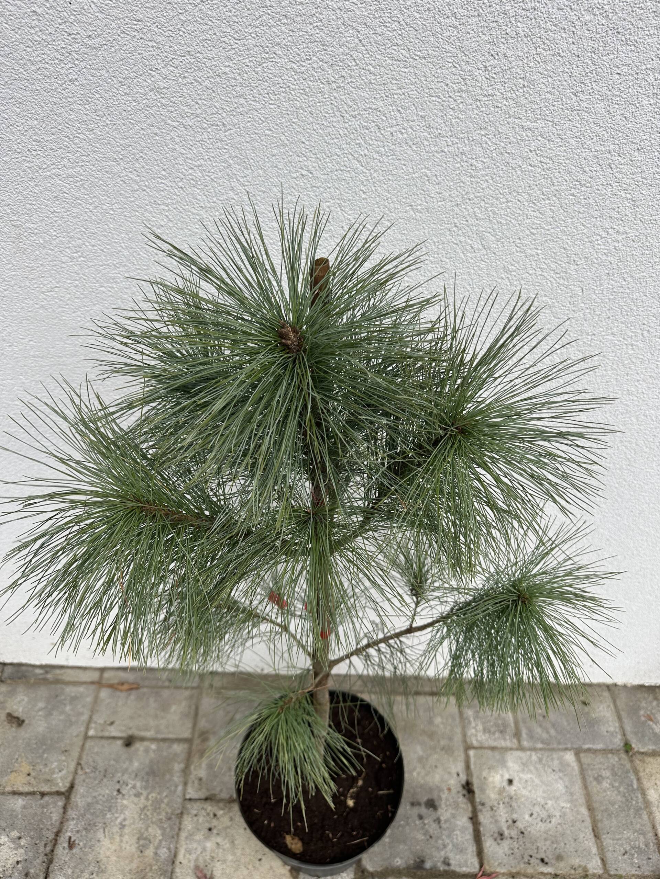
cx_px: 330
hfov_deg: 56.8
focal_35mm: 24
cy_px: 440
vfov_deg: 71.6
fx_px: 610
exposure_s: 1/334
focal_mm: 6.86
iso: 80
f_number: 1.78
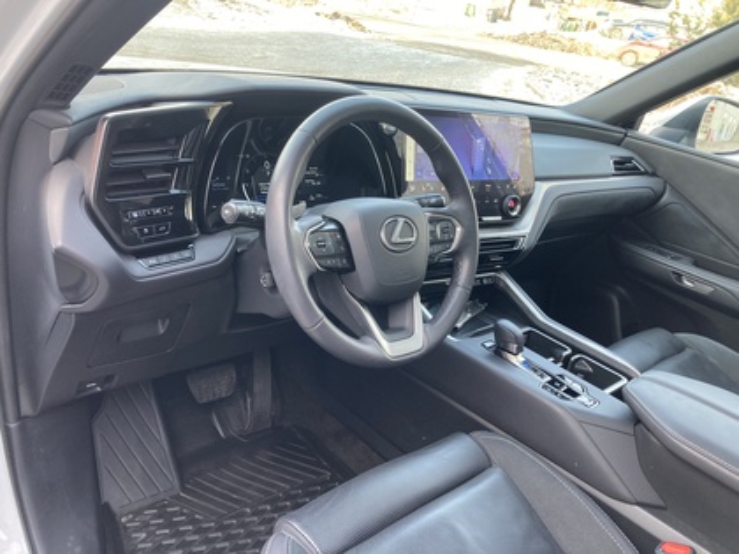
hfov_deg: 63.4
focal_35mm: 28
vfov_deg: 49.7
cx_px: 370
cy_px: 277
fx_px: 598
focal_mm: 3.99
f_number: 1.8
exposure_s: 1/102
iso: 80
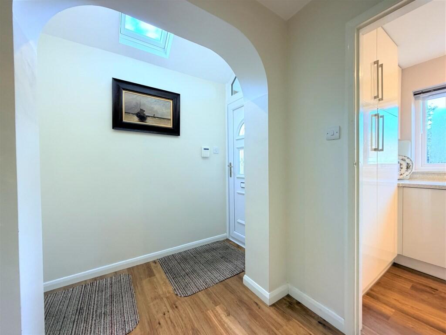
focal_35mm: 14
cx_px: 223
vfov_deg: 85.7
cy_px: 168
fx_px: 180
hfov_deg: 102.1
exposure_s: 1/50
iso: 320
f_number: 2.2
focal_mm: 2.22
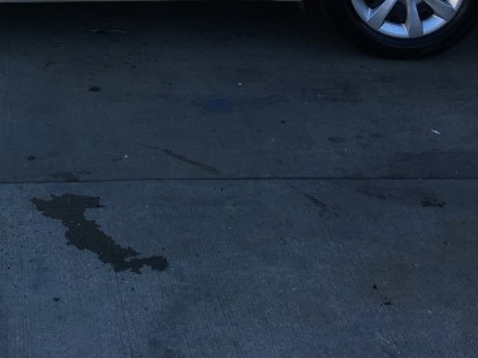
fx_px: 1118
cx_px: 52
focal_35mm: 81
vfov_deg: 16.9
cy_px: -135
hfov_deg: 23.5
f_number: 2.2
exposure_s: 1/493
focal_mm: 4.15
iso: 25
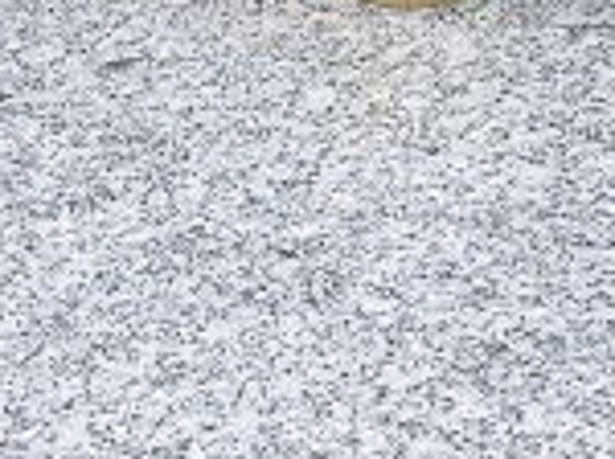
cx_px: 283
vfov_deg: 6.2
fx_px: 4239
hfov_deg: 8.3
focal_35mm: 239
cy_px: 53
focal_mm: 8.9
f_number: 4
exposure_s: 1/64.5
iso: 50
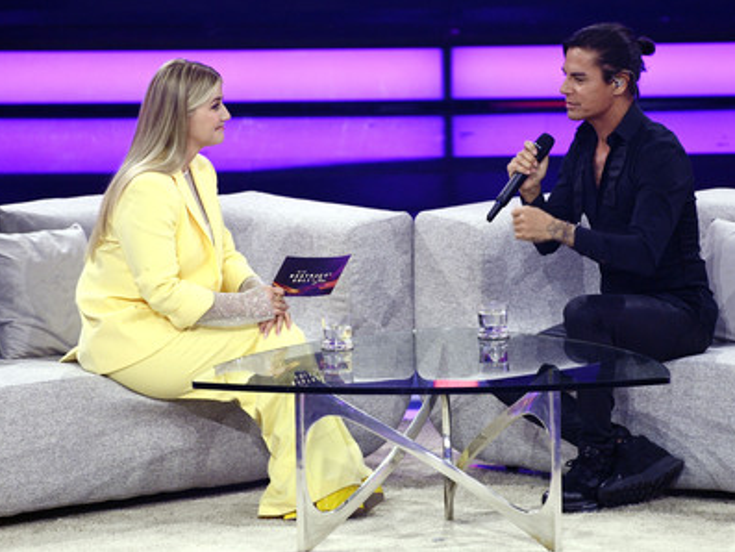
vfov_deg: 3.1
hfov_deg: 4.1
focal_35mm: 480
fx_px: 10195
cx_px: 392
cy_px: 276
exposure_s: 1/250
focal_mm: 440
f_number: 5.6
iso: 4000
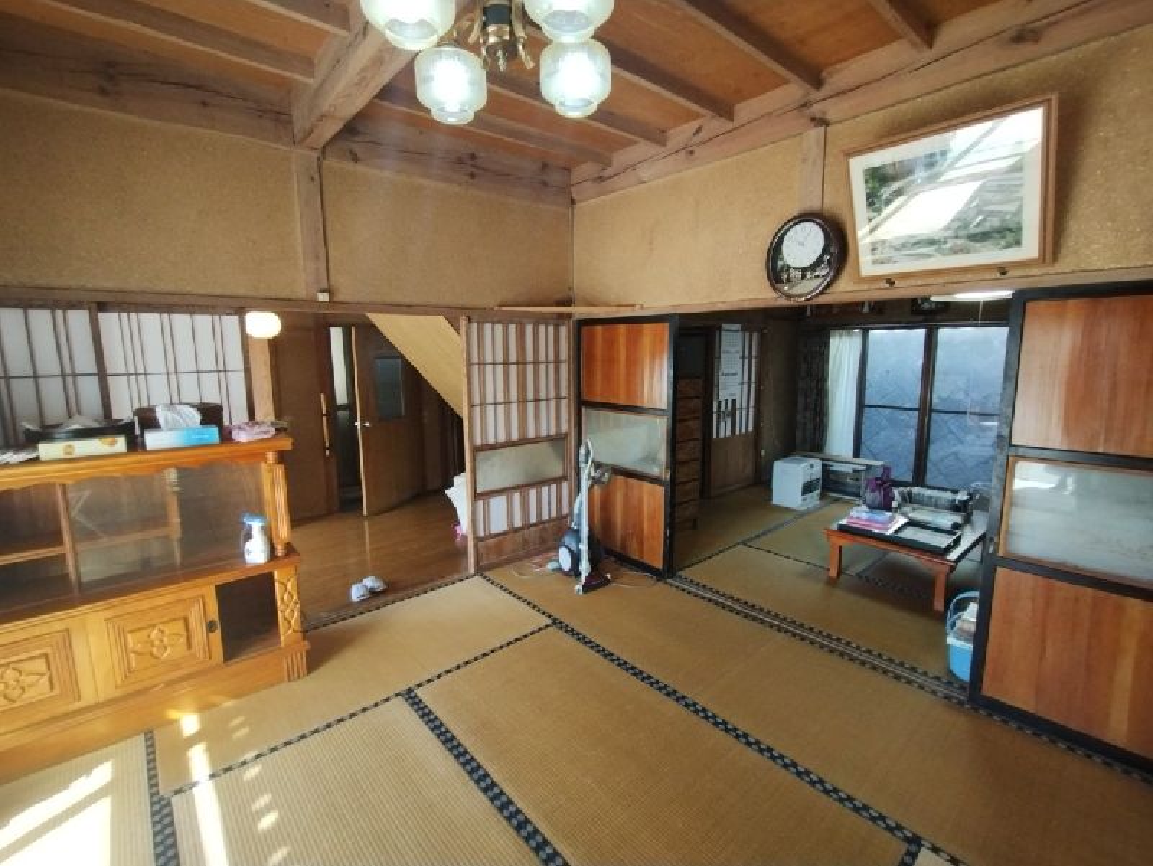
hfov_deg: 94.5
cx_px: 576
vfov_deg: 78.2
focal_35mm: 16
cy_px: 433
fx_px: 533
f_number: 2.2
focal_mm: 1.66
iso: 144
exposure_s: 1/60
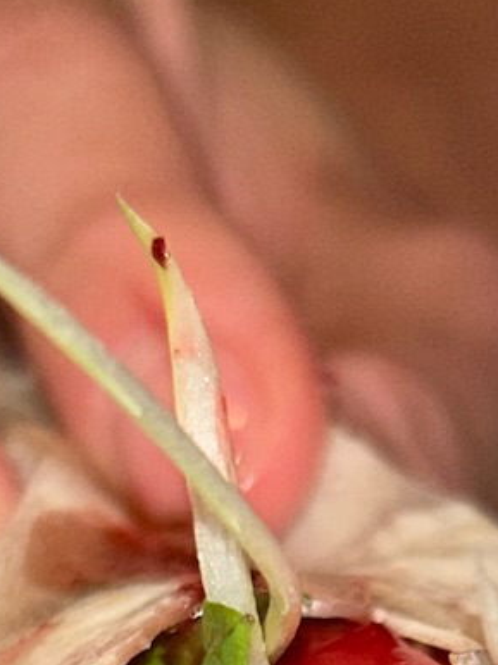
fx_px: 2650
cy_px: 887
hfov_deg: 10.7
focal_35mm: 138
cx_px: 474
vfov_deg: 13.7
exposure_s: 1/74
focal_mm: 5.7
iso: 40
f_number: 1.5
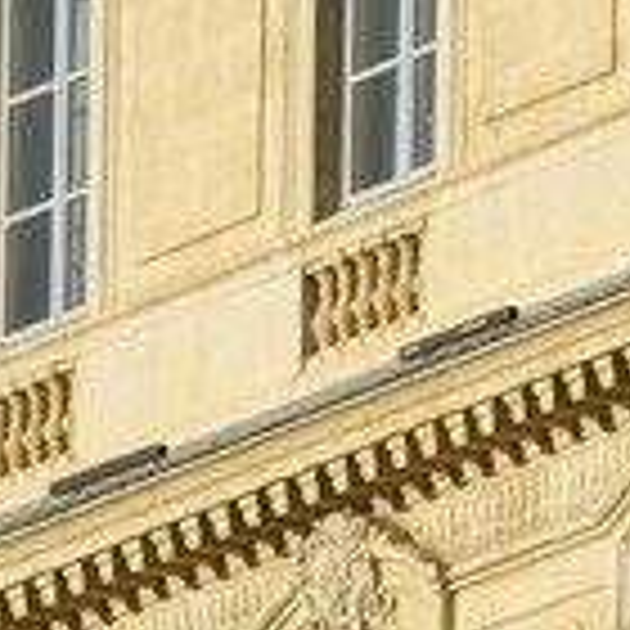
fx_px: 30083
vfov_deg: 1.2
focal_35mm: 1461
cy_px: -202
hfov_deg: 1.2
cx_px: 2592
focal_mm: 150
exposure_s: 1/500
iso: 200
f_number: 11
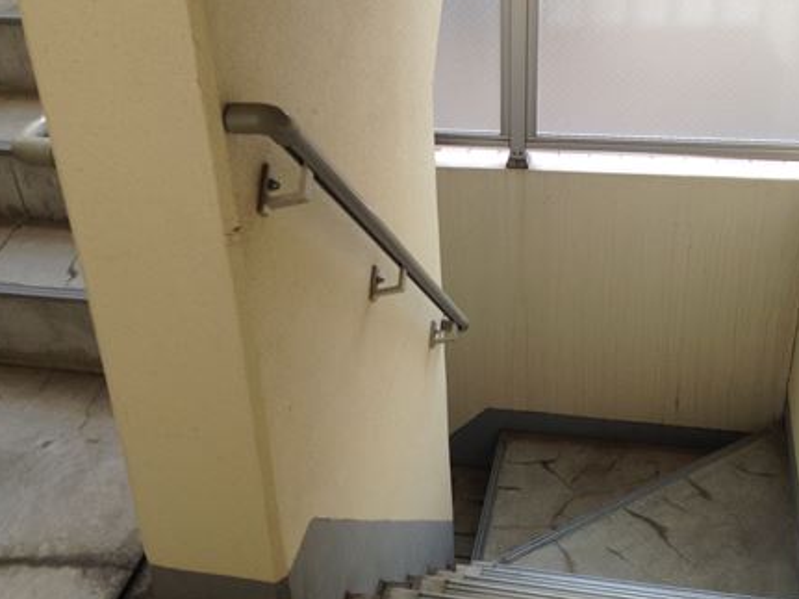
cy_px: 249
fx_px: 1200
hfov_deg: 36.8
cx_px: 395
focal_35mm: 52
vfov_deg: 28.0
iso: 50
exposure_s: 1/180
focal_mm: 4.28
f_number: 2.4
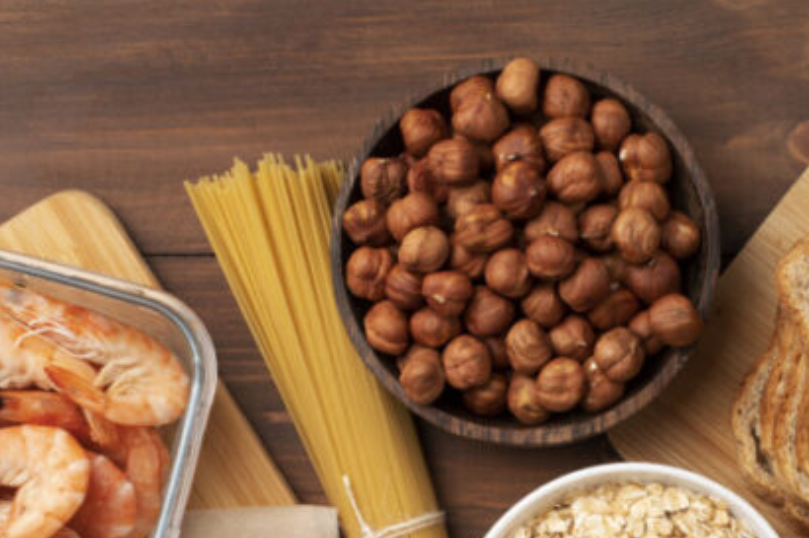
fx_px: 2808
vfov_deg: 10.8
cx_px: 641
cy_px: 558
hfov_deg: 16.3
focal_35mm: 125
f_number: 6.3
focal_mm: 50
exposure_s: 1/100
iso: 100
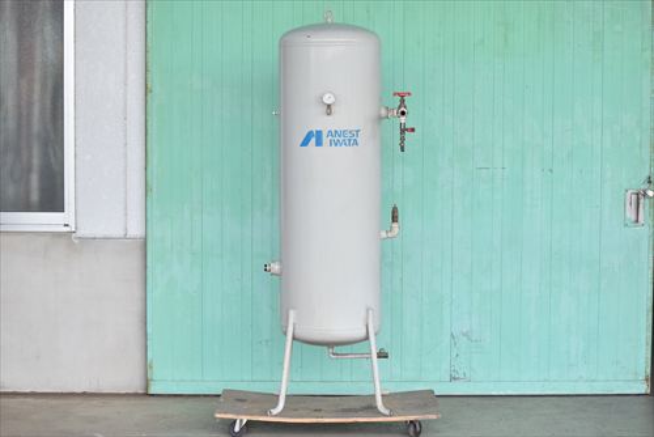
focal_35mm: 82
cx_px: 327
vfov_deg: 16.6
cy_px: 218
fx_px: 1500
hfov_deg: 24.6
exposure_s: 1/1000
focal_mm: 55
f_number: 6.3
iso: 1250
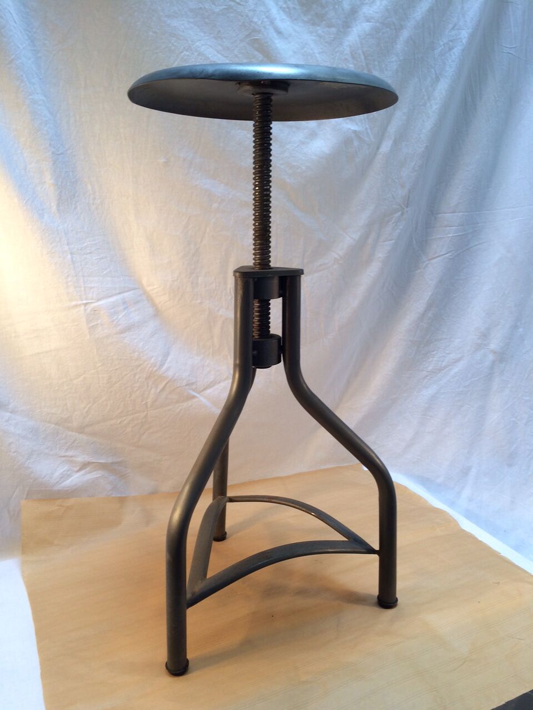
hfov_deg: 48.2
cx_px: 266
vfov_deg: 61.7
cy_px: 355
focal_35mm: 29
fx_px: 595
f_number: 2.2
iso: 40
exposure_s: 1/50
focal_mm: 4.15
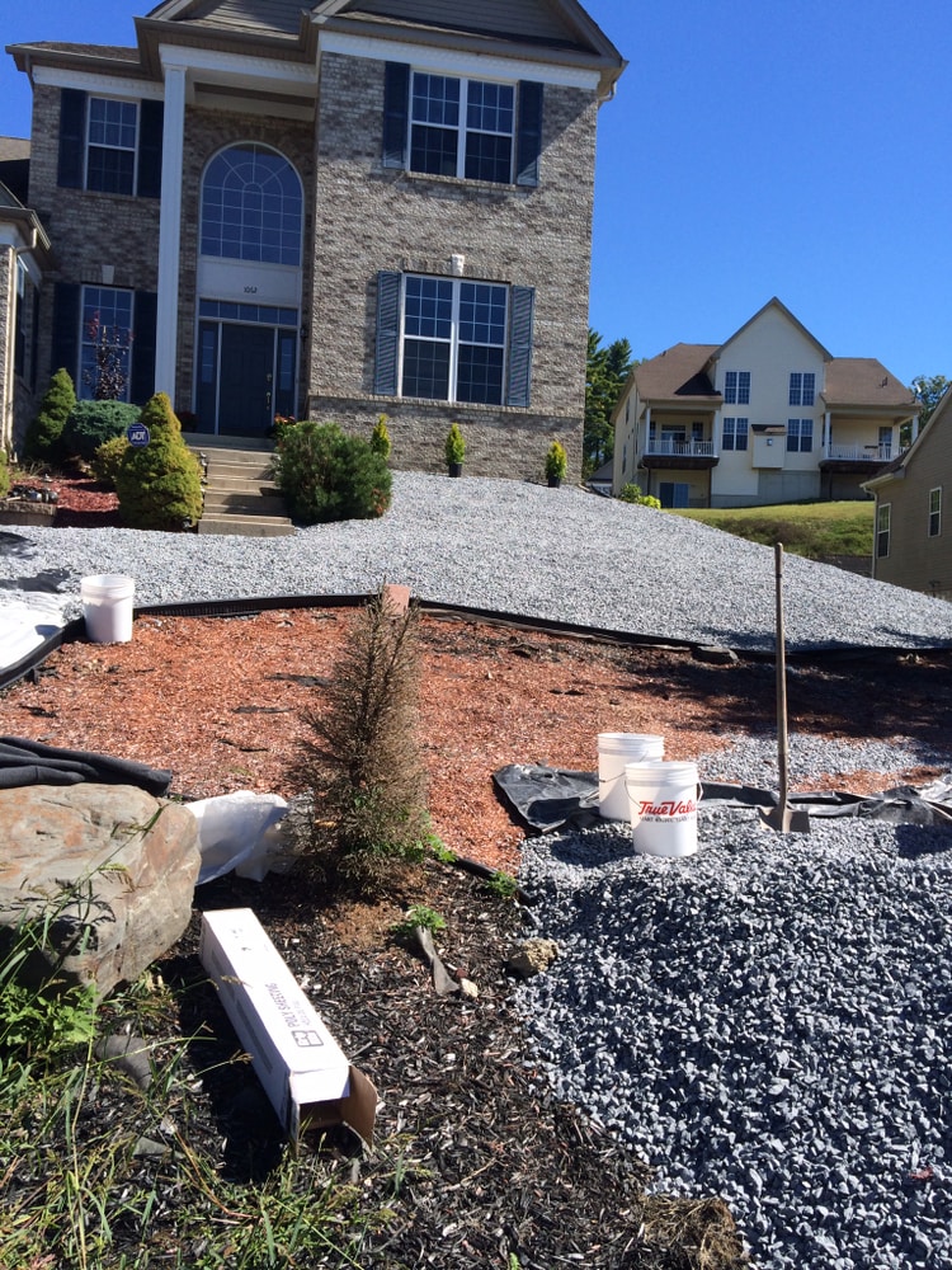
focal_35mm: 30
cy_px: 635
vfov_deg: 60.0
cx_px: 476
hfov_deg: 46.8
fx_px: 1100
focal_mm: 4.12
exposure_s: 1/1325
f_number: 2.2
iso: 32
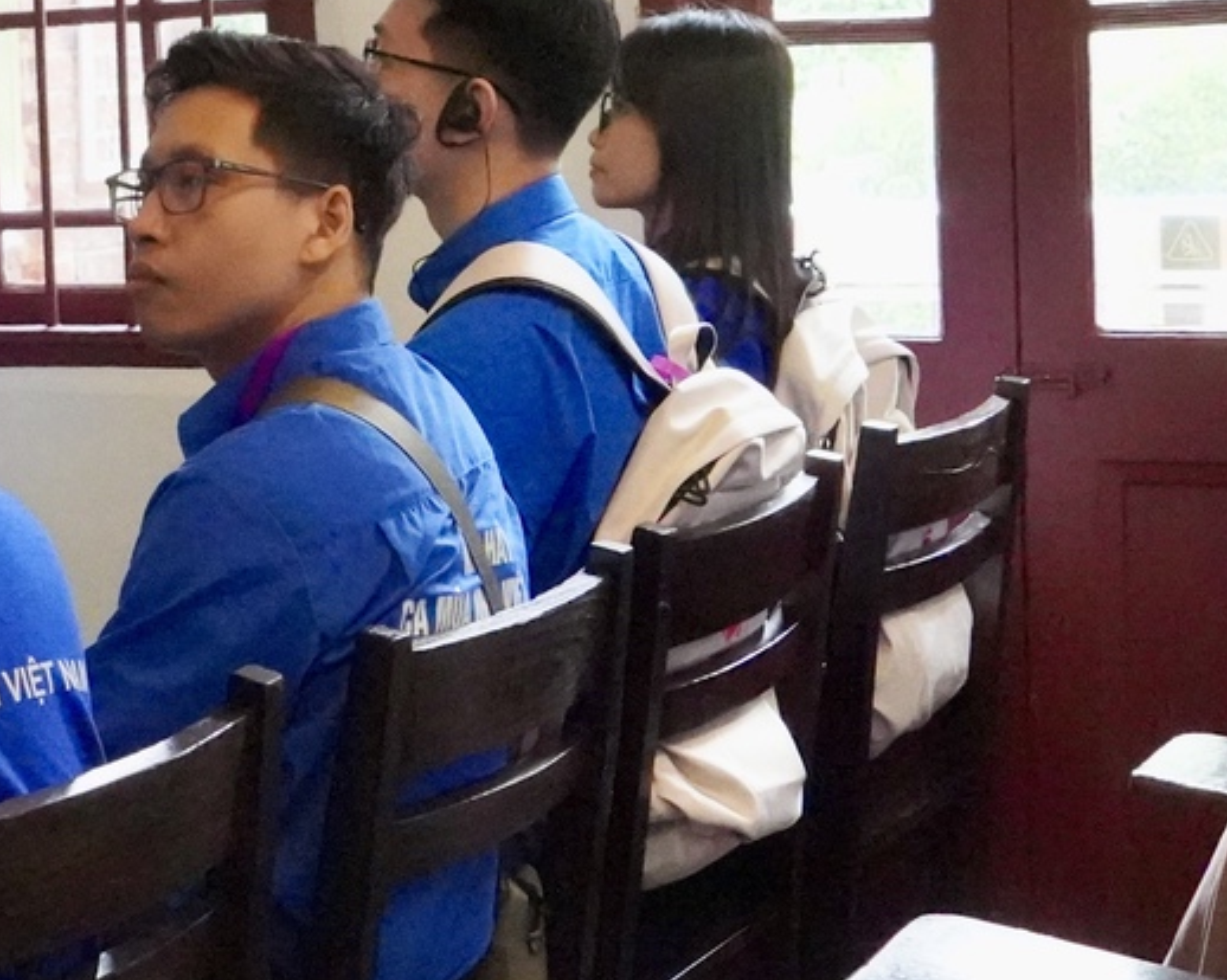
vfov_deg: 17.5
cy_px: 183
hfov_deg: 21.4
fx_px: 3158
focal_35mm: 87
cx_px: 66
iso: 25600
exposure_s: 1/100
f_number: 7.1
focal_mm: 24
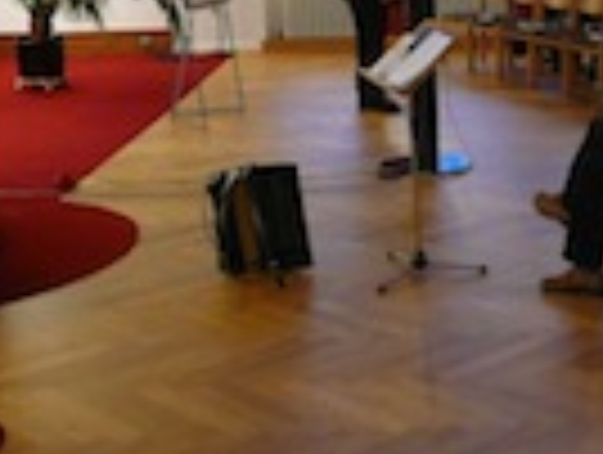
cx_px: 612
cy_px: 124
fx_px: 1274
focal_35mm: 73
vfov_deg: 20.1
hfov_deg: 25.3
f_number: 2.8
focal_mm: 4.6
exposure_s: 1/8
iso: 200
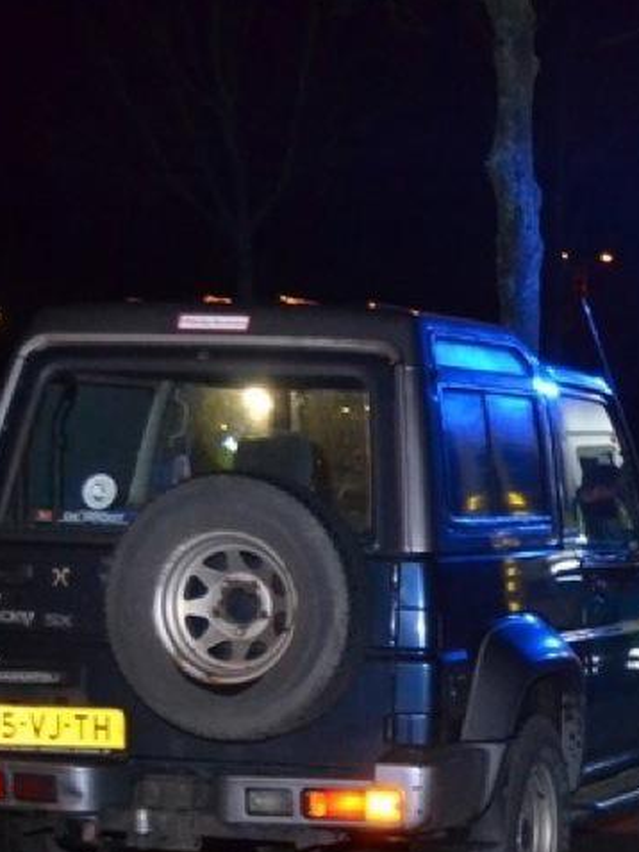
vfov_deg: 16.8
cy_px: 753
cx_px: 737
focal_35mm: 116
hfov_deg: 12.5
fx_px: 2854
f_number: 4.5
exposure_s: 1/60
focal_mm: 30
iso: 3200
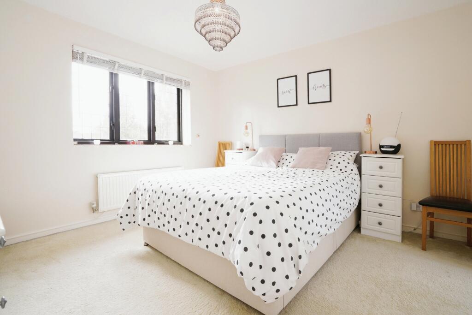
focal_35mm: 16
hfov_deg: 96.7
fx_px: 210
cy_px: 158
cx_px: 236
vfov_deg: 73.8
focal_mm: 16
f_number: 8
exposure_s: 1/100
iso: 1600
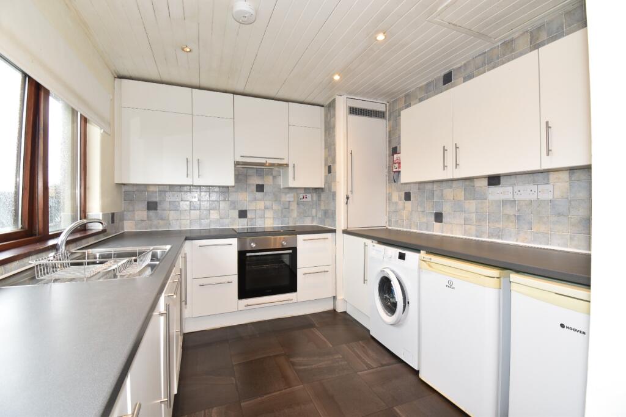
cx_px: 313
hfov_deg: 100.4
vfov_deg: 77.3
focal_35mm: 15
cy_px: 208
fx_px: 261
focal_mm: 10
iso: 100
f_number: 9
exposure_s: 1/3
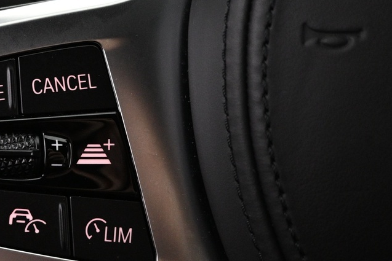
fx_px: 664
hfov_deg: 30.9
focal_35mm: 61
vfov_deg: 22.3
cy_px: 130
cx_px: 17
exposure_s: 1/40
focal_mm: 16
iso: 1600
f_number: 3.5
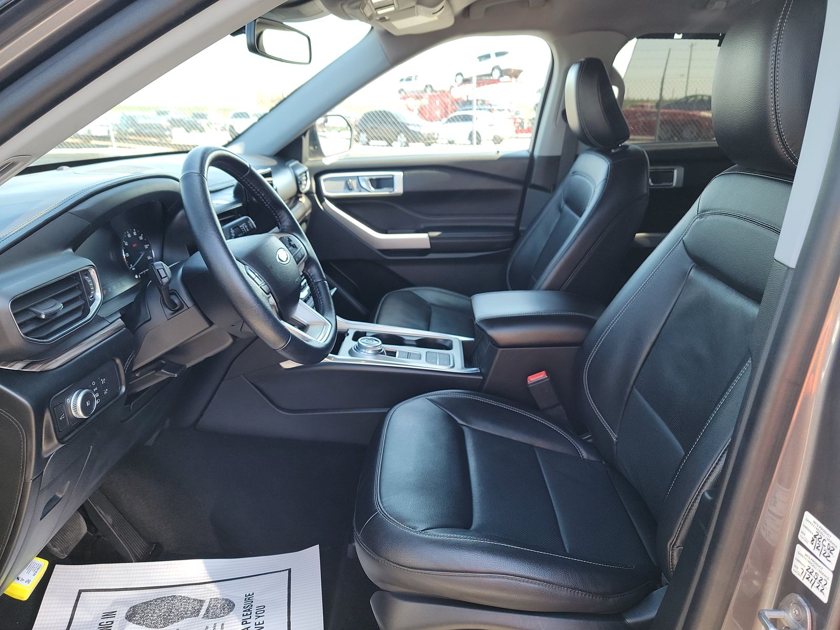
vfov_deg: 56.8
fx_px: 582
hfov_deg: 71.6
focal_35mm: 24
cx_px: 420
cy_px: 315
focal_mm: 6.7
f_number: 1.8
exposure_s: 1/59
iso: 71
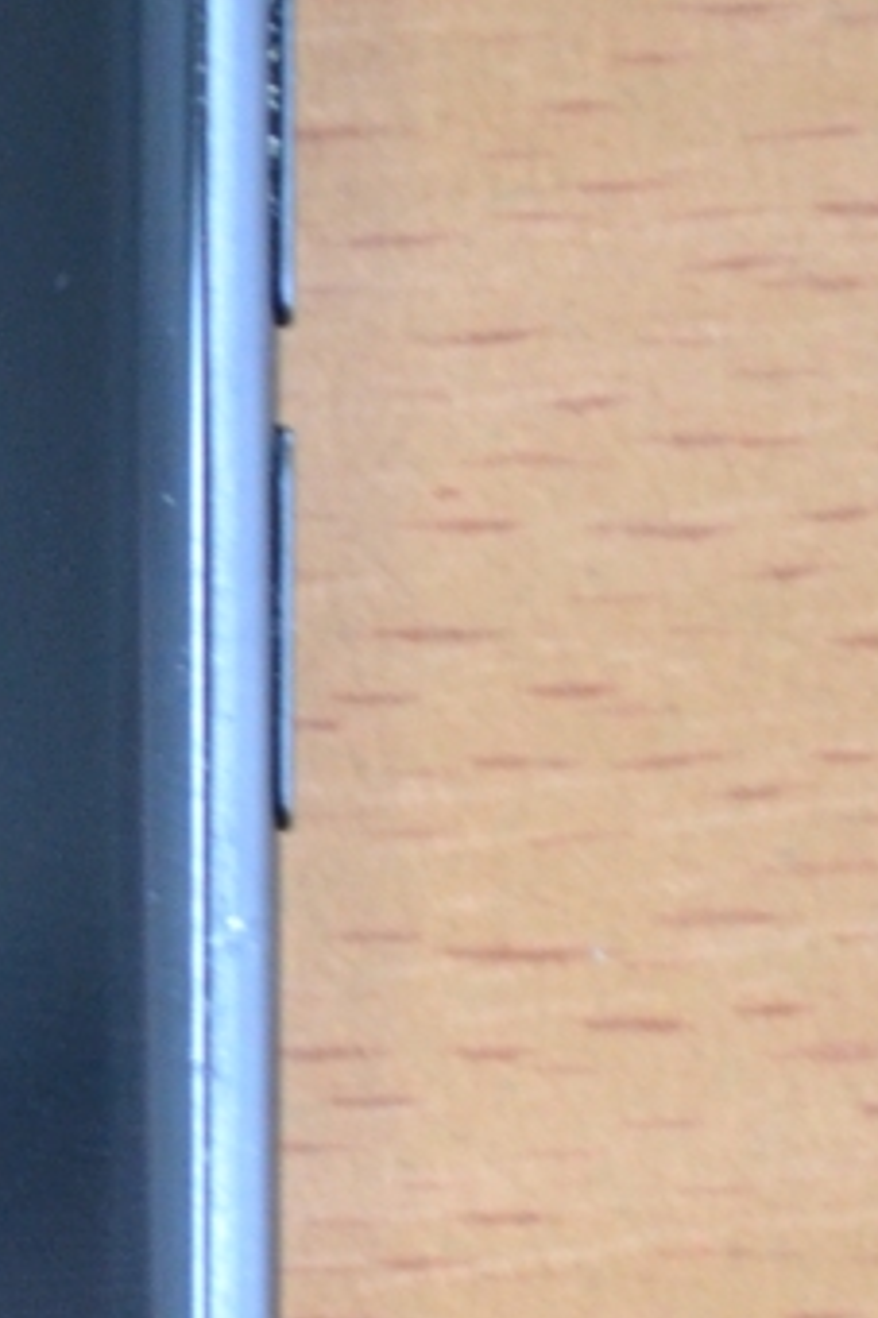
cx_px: -1085
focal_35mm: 387
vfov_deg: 5.3
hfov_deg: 3.5
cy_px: 1689
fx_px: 14184
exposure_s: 1/15
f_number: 5.6
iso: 1250
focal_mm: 55
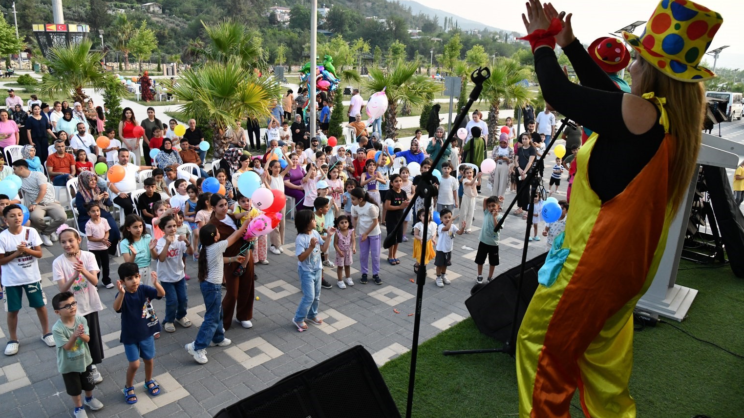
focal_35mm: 26
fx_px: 513
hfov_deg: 71.9
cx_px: 366
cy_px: 190
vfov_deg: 44.4
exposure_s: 1/250
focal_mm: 24
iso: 2500
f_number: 5.6
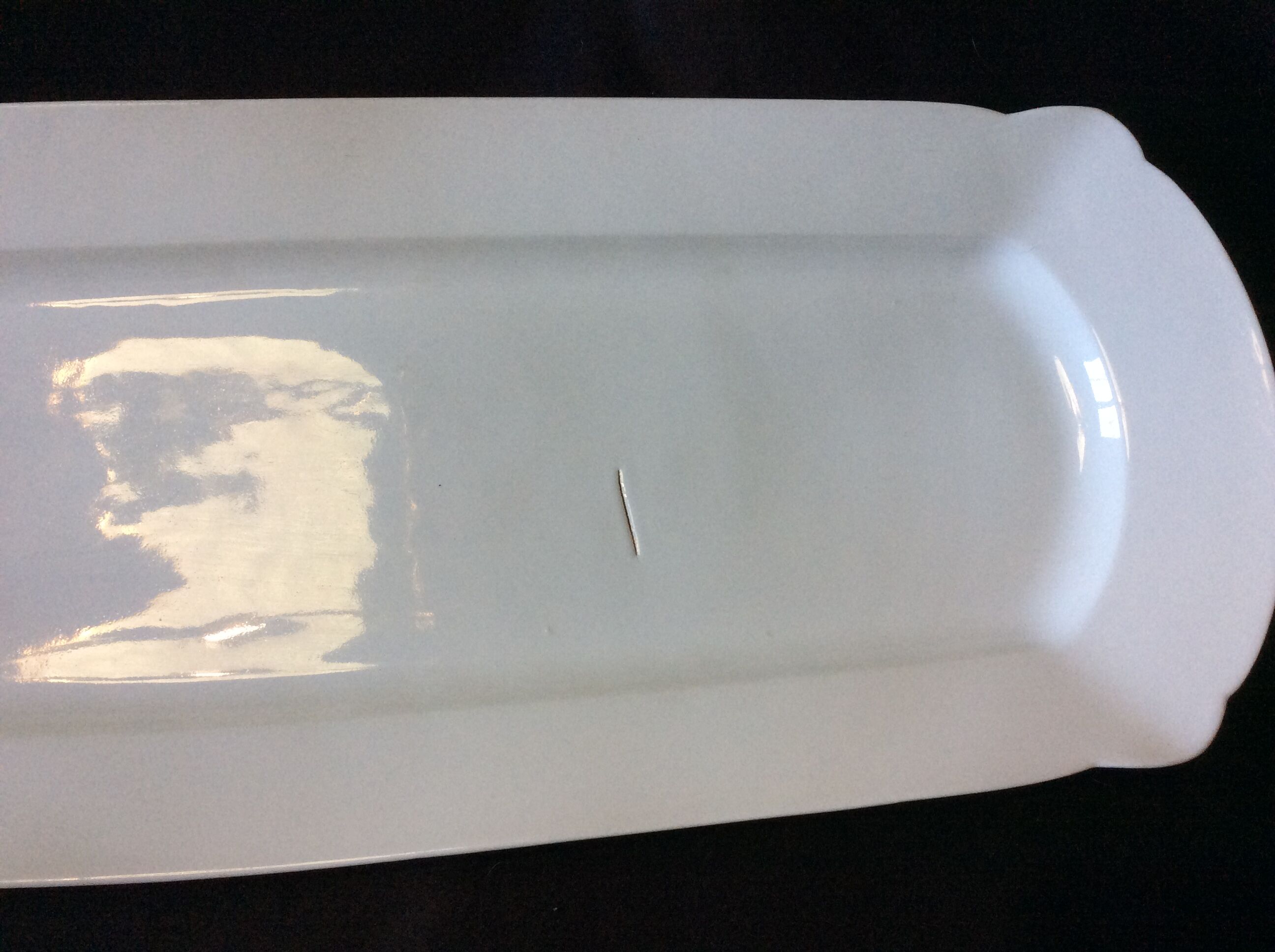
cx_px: 638
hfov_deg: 56.9
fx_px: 1177
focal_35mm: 32
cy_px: 476
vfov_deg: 44.1
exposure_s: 1/25
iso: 80
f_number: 2.4
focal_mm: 3.3
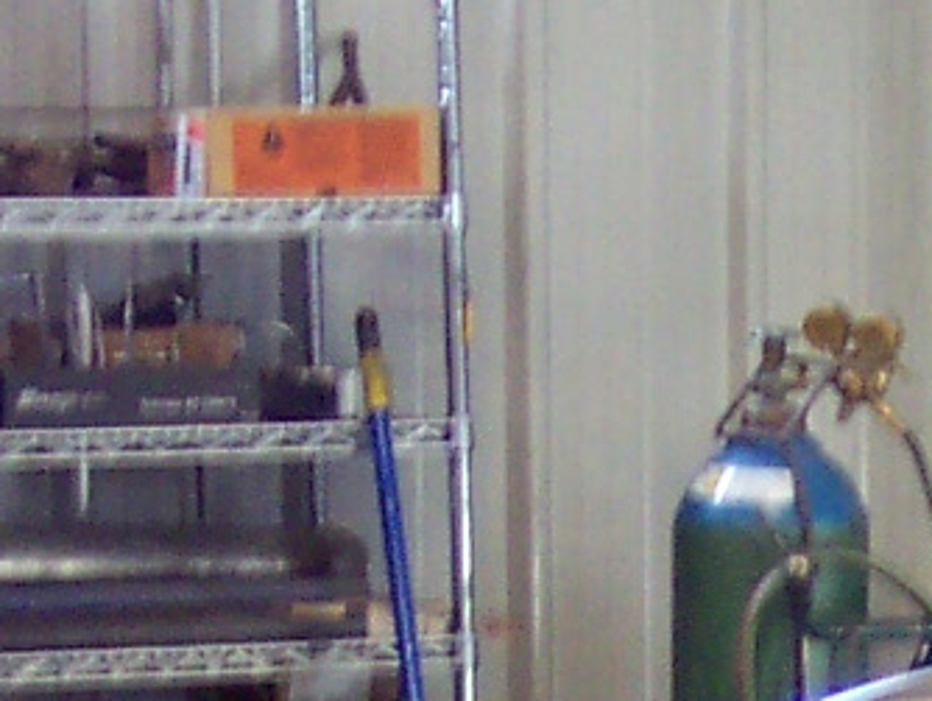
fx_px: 6224
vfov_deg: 6.2
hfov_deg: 8.4
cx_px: 1295
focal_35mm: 231
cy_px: 1701
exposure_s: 1/15
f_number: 2.8
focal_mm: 8
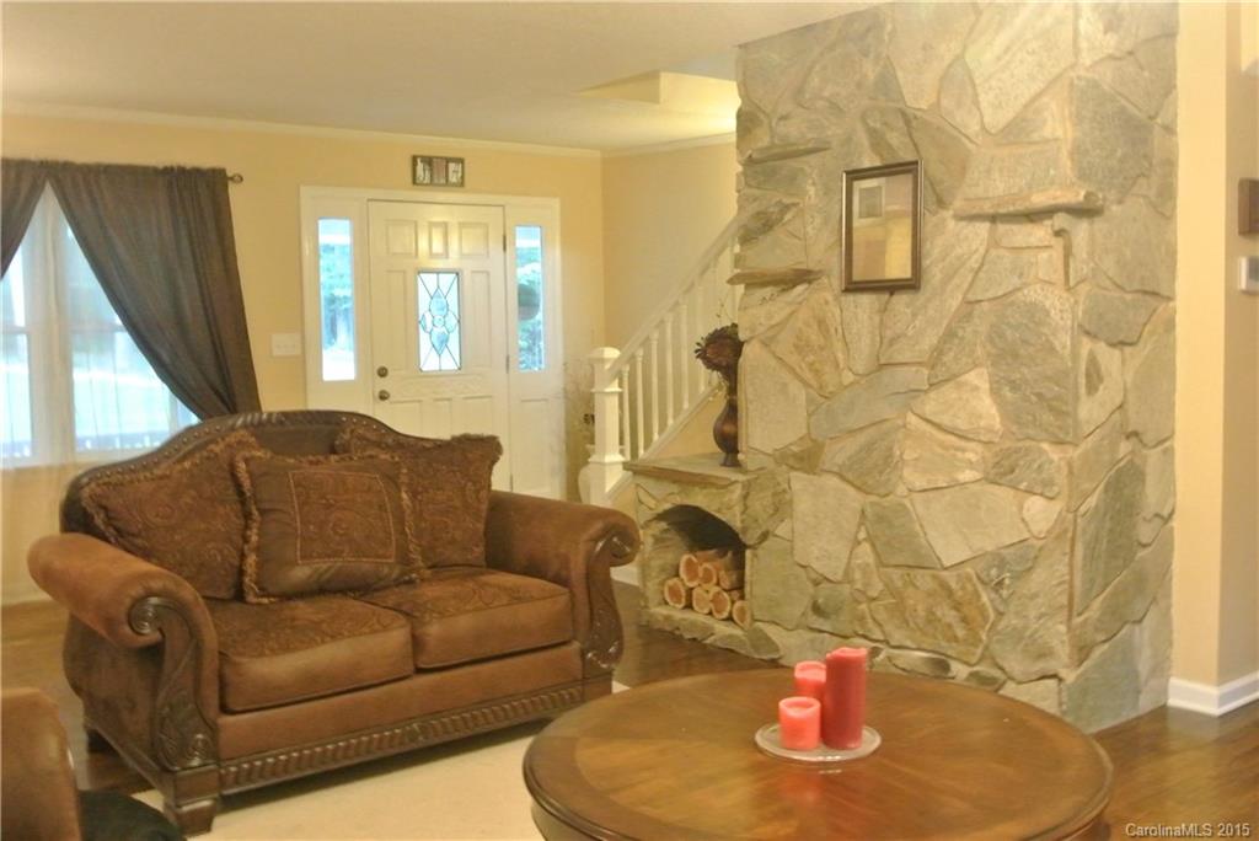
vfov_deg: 36.9
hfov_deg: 53.1
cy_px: 420
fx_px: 1260
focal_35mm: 36
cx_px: 630
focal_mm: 13.6
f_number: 9
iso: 3200
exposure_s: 1/8
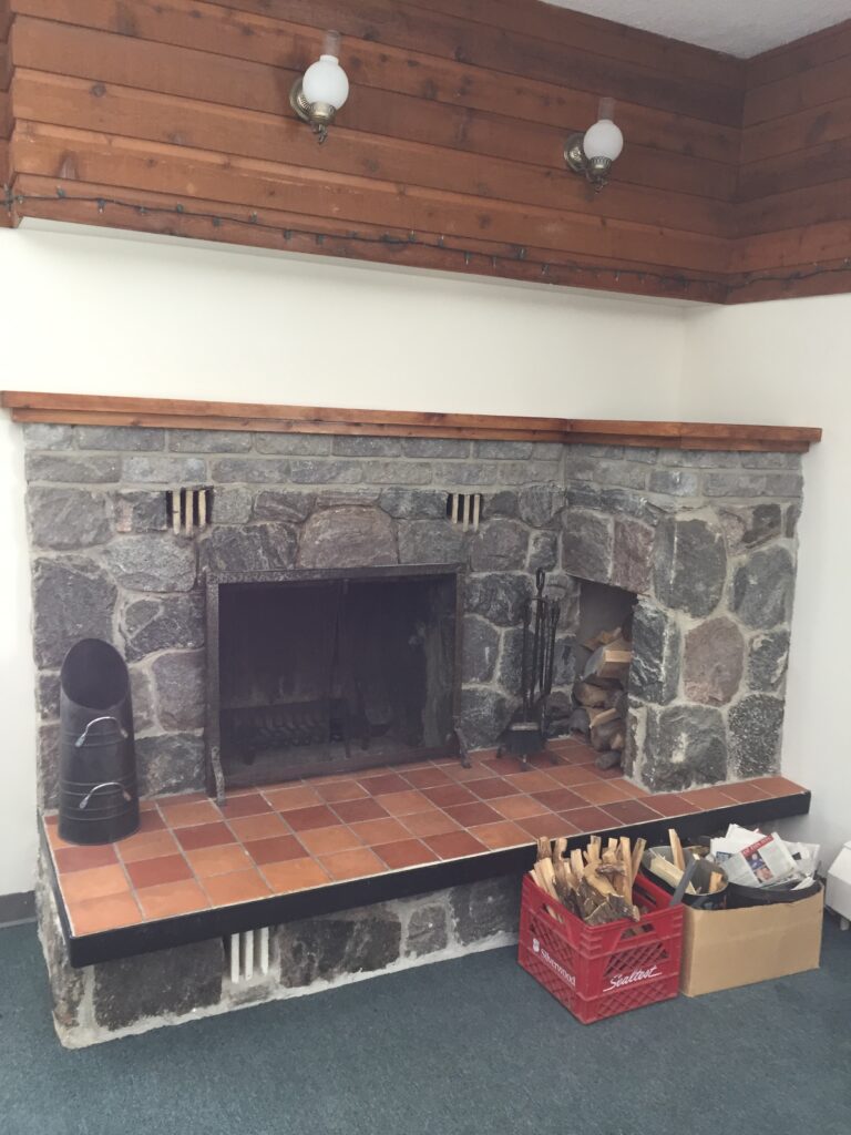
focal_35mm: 29
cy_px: 568
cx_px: 426
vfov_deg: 61.7
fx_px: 951
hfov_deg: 48.2
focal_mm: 4.15
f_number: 2.2
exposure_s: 1/30
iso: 64
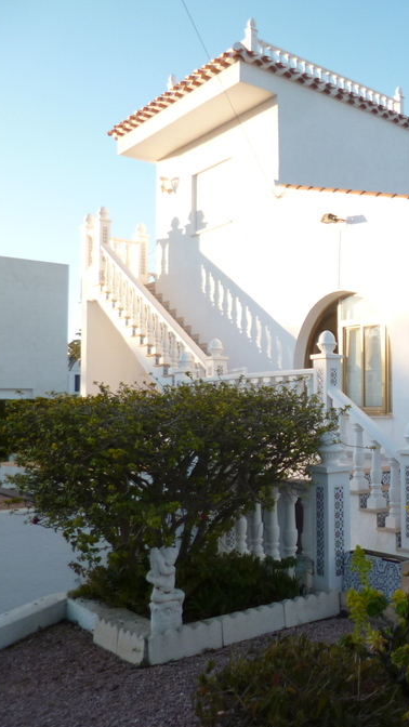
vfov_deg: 56.6
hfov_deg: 30.9
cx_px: 423
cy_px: 364
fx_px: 675
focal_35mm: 35
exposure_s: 1/320
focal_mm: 4.3
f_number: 2.5
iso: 100
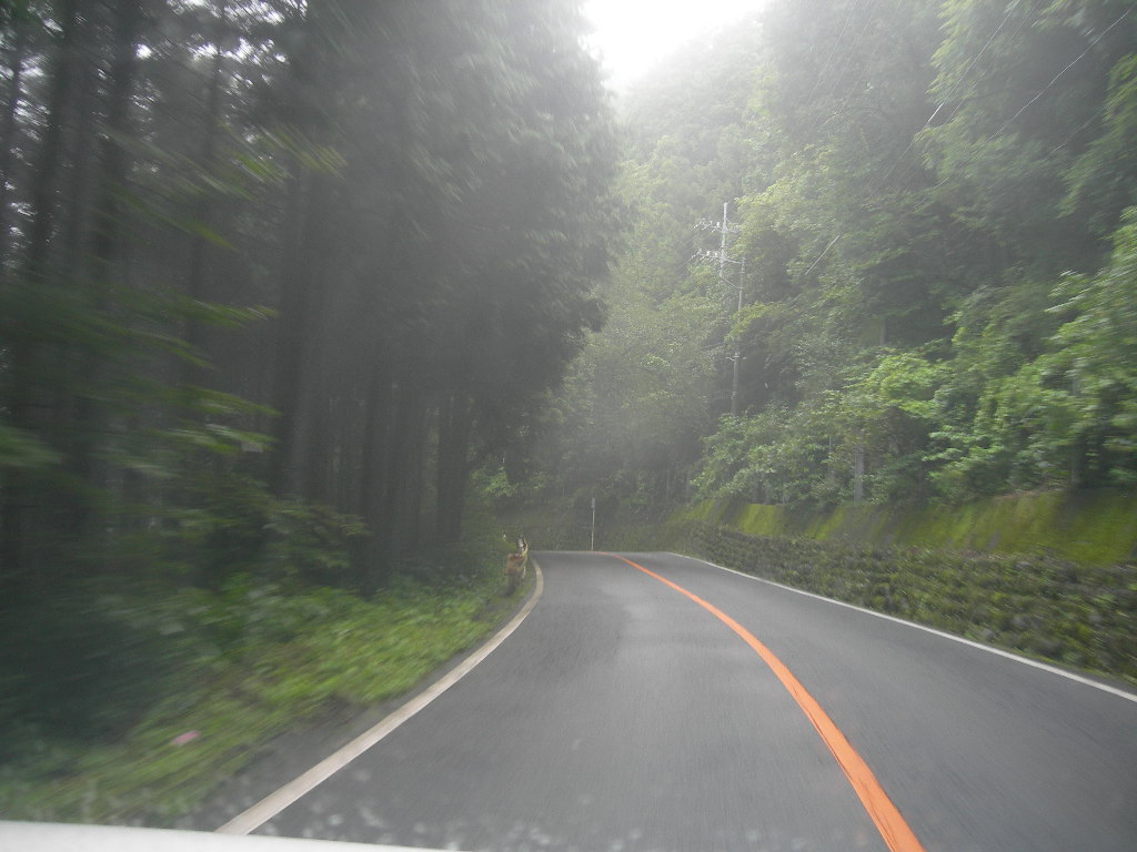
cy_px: 426
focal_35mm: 38
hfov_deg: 49.0
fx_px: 1248
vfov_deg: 37.7
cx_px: 568
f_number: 2.8
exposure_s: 1/39.1
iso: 50
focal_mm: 7.8
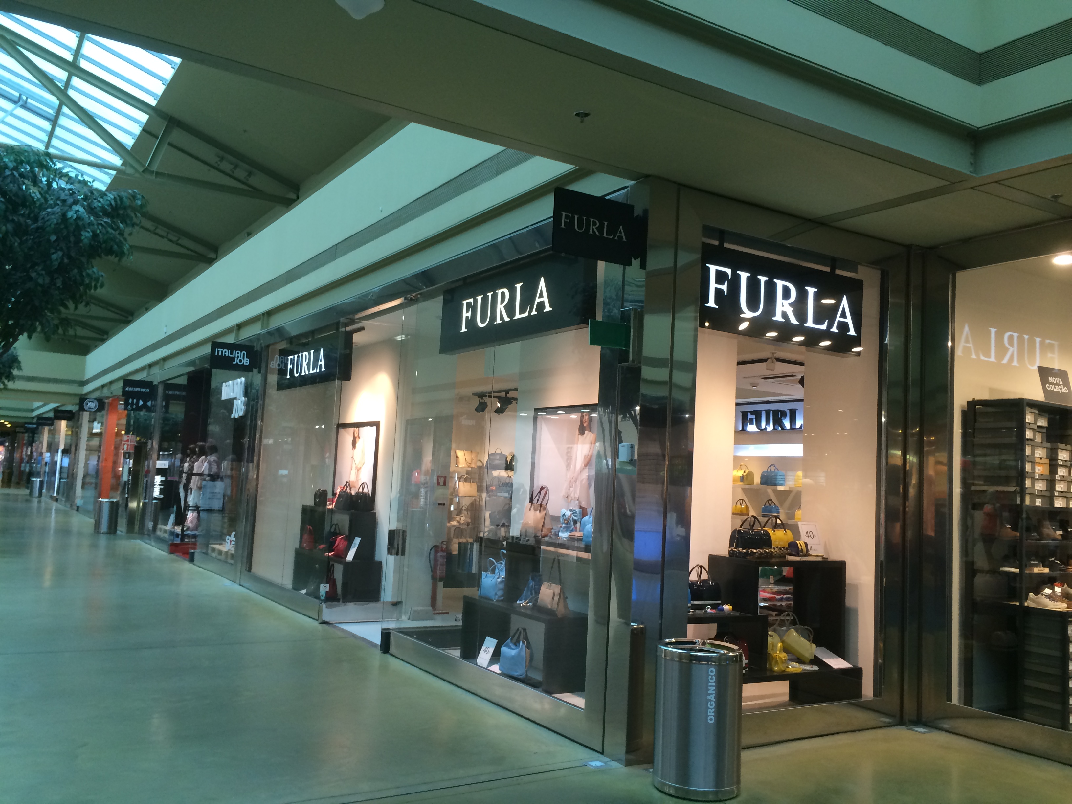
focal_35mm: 29
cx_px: 536
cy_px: 402
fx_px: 898
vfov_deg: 48.2
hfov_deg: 61.7
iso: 50
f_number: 2.2
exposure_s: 1/30
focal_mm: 4.15
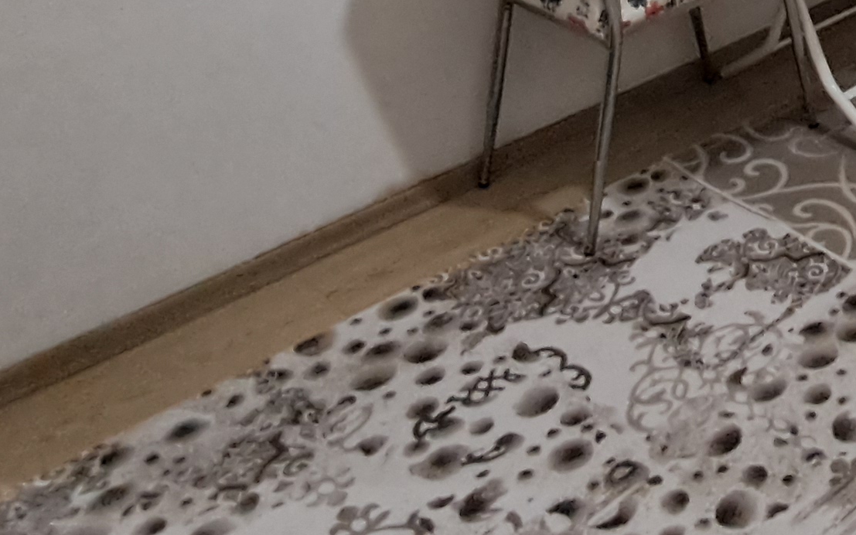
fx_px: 1166
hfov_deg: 31.0
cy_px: -147
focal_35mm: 50
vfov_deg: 23.1
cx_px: 1125
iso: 500
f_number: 2.2
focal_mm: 1.64
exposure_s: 1/25
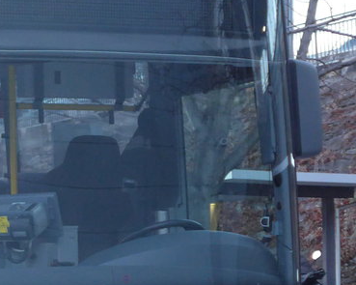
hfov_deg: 12.8
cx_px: -99
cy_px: 260
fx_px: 1538
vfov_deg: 10.5
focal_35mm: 146
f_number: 3
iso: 400
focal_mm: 9.5
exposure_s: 1/50
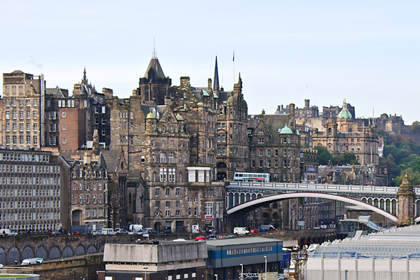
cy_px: 206
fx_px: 1272
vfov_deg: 12.5
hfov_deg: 18.7
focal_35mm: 109
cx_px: 304
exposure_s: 1/800
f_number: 4
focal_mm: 40
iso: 200
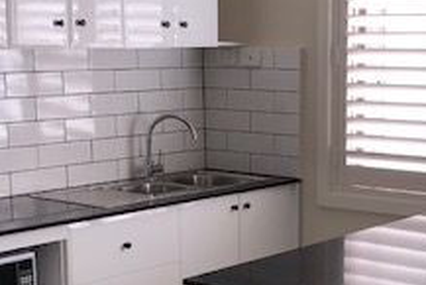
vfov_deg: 15.2
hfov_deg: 22.8
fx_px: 1054
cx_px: 281
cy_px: 244
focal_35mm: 89
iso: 25
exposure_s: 1/100
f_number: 1.8
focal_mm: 3.99
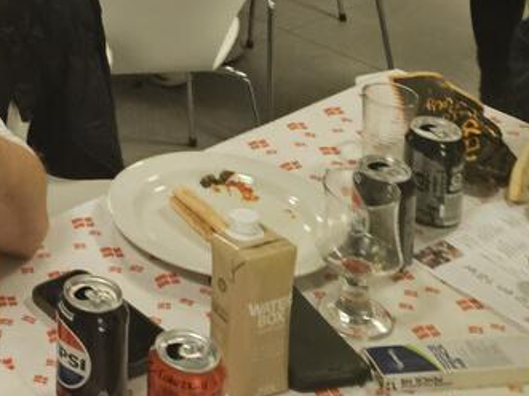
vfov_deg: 16.4
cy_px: -238
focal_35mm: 80
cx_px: -94
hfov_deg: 22.6
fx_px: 1222
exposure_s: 1/25
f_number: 1.8
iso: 1250
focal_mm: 5.4
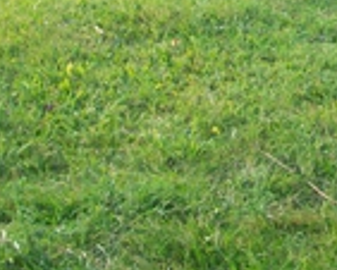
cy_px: -122
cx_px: 337
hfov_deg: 18.7
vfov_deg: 14.5
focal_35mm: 100
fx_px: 998
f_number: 2.8
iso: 64
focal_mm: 5.7
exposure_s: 1/250
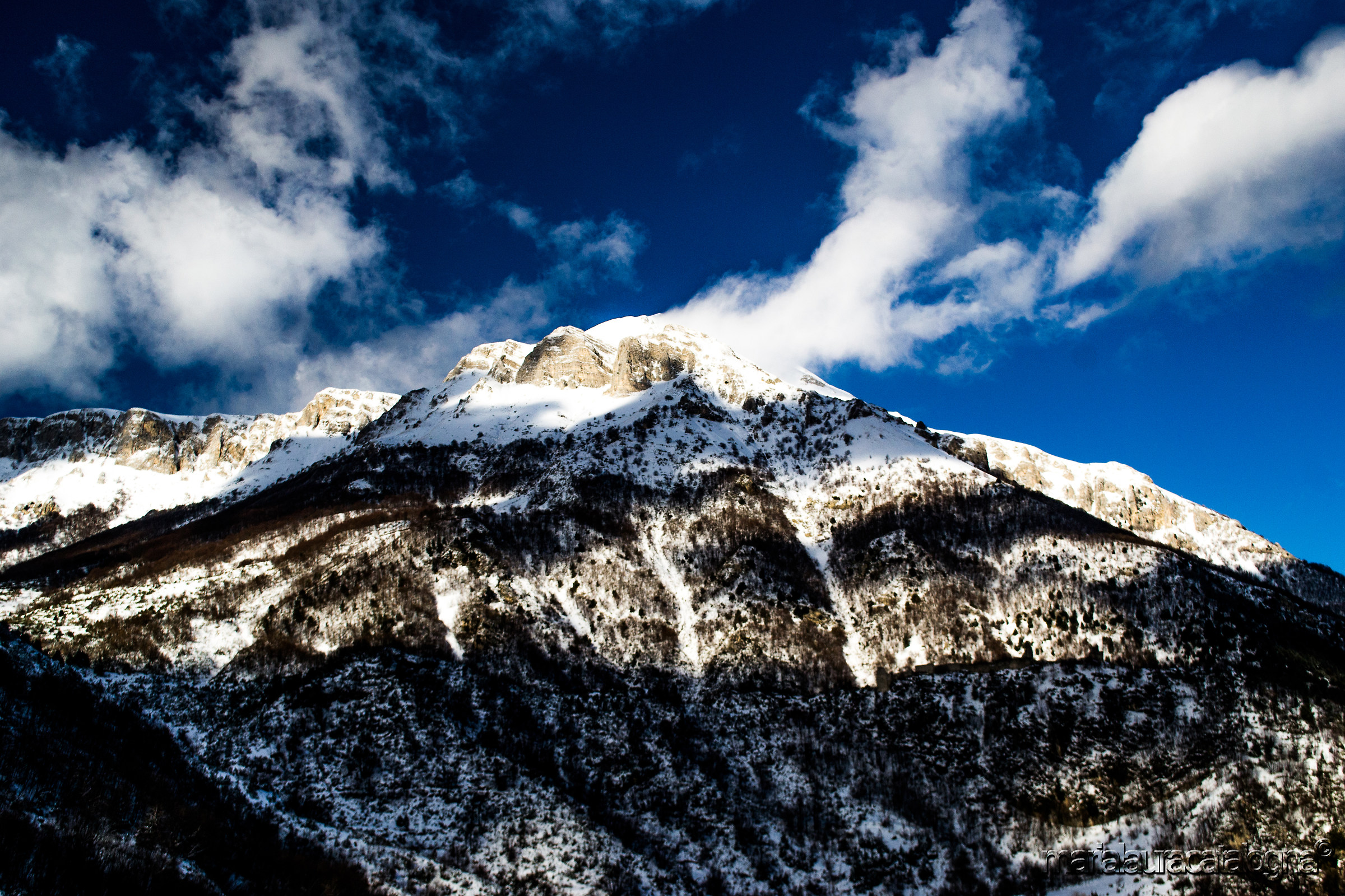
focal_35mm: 42
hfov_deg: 46.4
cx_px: 672
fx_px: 1569
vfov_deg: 31.9
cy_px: 448
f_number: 7.1
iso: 200
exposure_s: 1/800
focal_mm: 28
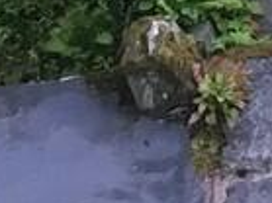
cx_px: 413
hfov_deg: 9.3
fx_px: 1625
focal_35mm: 207
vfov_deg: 6.3
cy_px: -506
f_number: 1.8
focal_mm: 3.99
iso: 100
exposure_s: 1/11
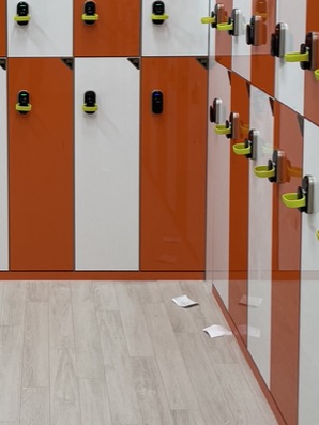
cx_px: 35
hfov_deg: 21.5
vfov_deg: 27.9
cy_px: 43
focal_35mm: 67
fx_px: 823
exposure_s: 1/120
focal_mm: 4.2
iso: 50
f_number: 1.6
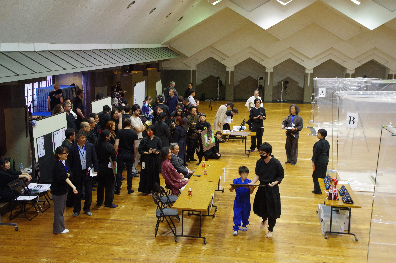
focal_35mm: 45
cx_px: 198
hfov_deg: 43.6
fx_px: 495
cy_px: 132
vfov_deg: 29.8
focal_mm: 30
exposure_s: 1/80
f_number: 5.6
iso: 3200
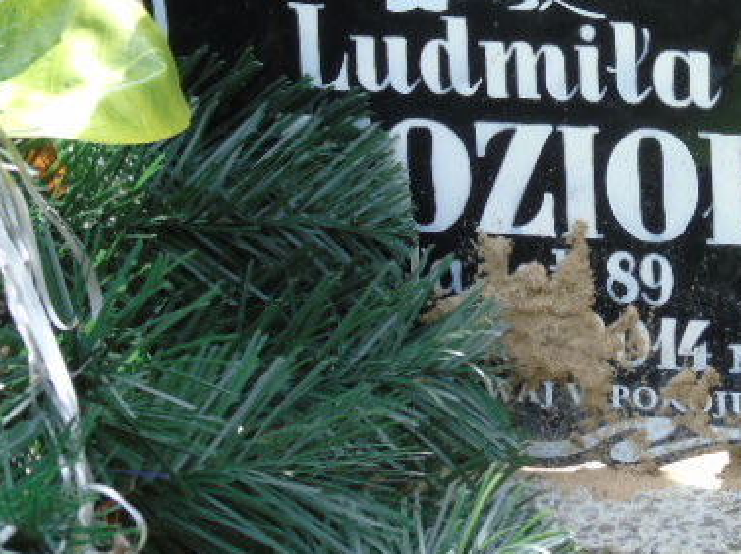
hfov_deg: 4.8
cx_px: 484
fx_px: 8832
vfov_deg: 3.6
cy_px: 234
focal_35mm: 413
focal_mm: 43
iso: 200
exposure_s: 1/125
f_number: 4.8
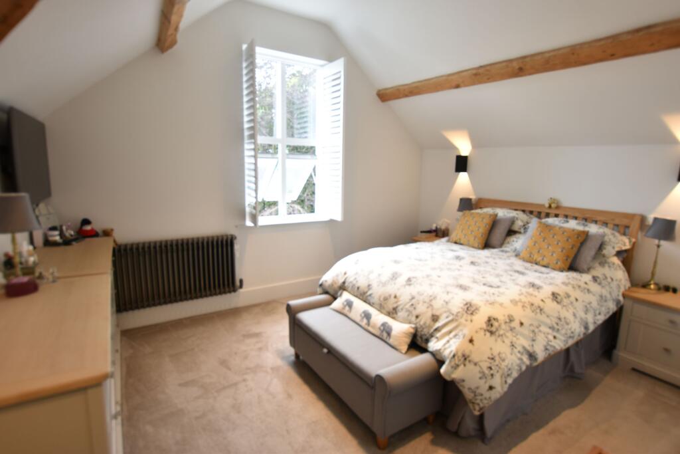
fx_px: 340
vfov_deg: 67.4
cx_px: 340
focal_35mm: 18
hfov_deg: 90.0
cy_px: 227
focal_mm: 12
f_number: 3.5
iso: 100
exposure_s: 1/25
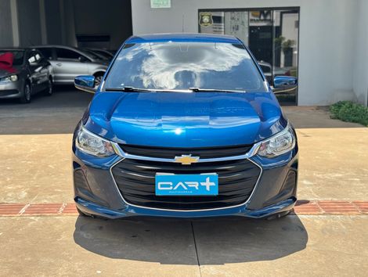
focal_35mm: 48
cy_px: 138
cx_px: 184
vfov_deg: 30.3
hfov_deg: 39.6
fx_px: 511
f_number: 1.78
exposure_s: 1/2331
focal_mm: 6.76
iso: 64
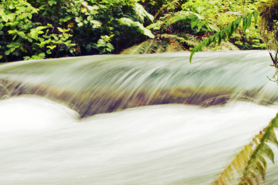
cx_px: 128
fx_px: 950
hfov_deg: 16.7
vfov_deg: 11.1
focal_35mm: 123
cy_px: 118
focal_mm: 32
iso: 200
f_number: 14
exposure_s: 1/5
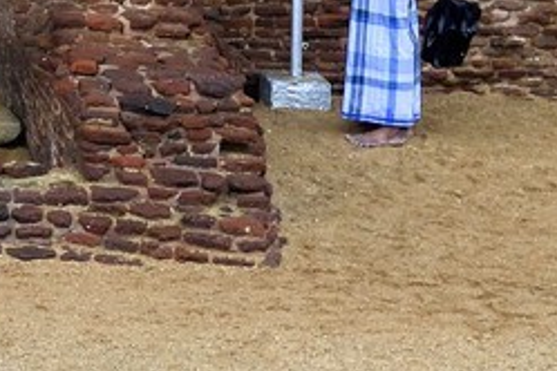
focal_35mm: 225
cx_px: -821
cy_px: -284
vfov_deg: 6.0
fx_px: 3481
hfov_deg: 8.3
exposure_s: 1/100
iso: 1600
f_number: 8
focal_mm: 35
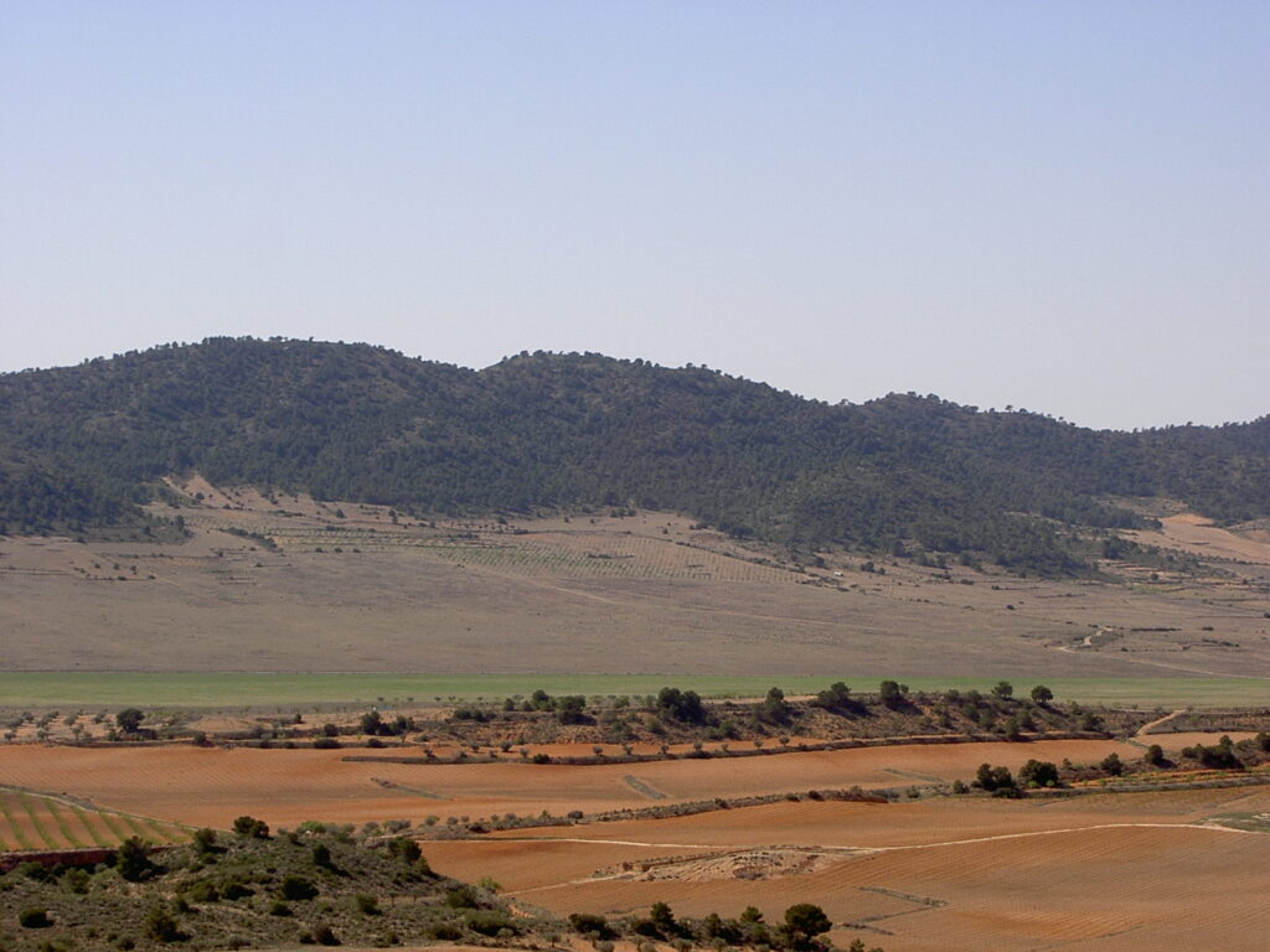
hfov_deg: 17.0
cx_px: 635
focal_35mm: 116
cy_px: 476
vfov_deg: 12.8
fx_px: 4256
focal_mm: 24
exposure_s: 1/370
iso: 100
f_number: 8.3
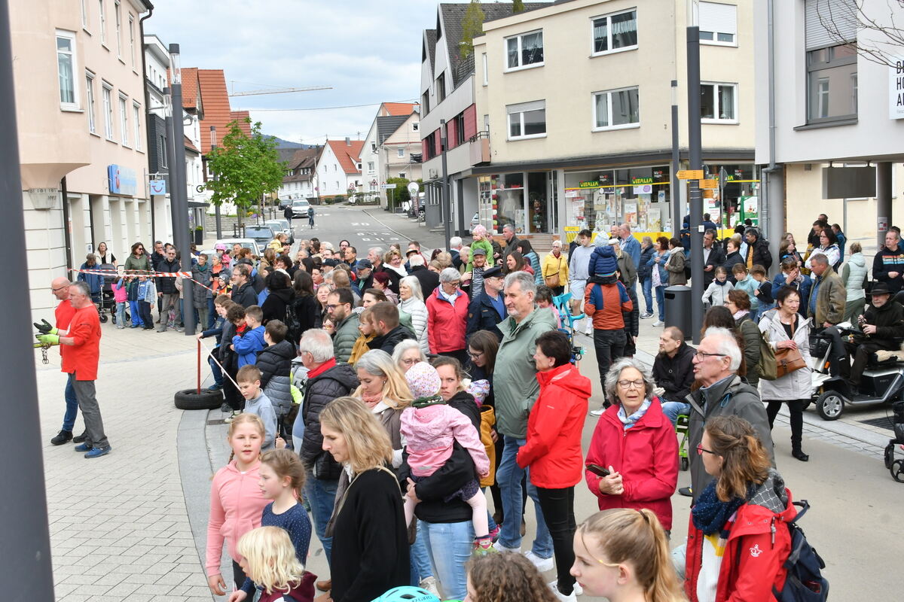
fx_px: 1055
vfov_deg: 31.9
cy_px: 301
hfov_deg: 46.4
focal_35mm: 42
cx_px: 452
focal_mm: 28
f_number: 10
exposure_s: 1/200
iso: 500
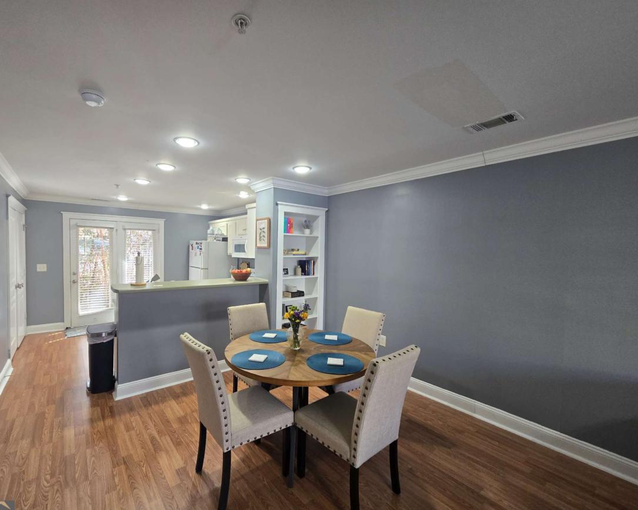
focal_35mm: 14
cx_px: 287
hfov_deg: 100.4
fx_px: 264
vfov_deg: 87.9
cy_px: 263
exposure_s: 1/60
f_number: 2.2
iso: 125
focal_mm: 2.2
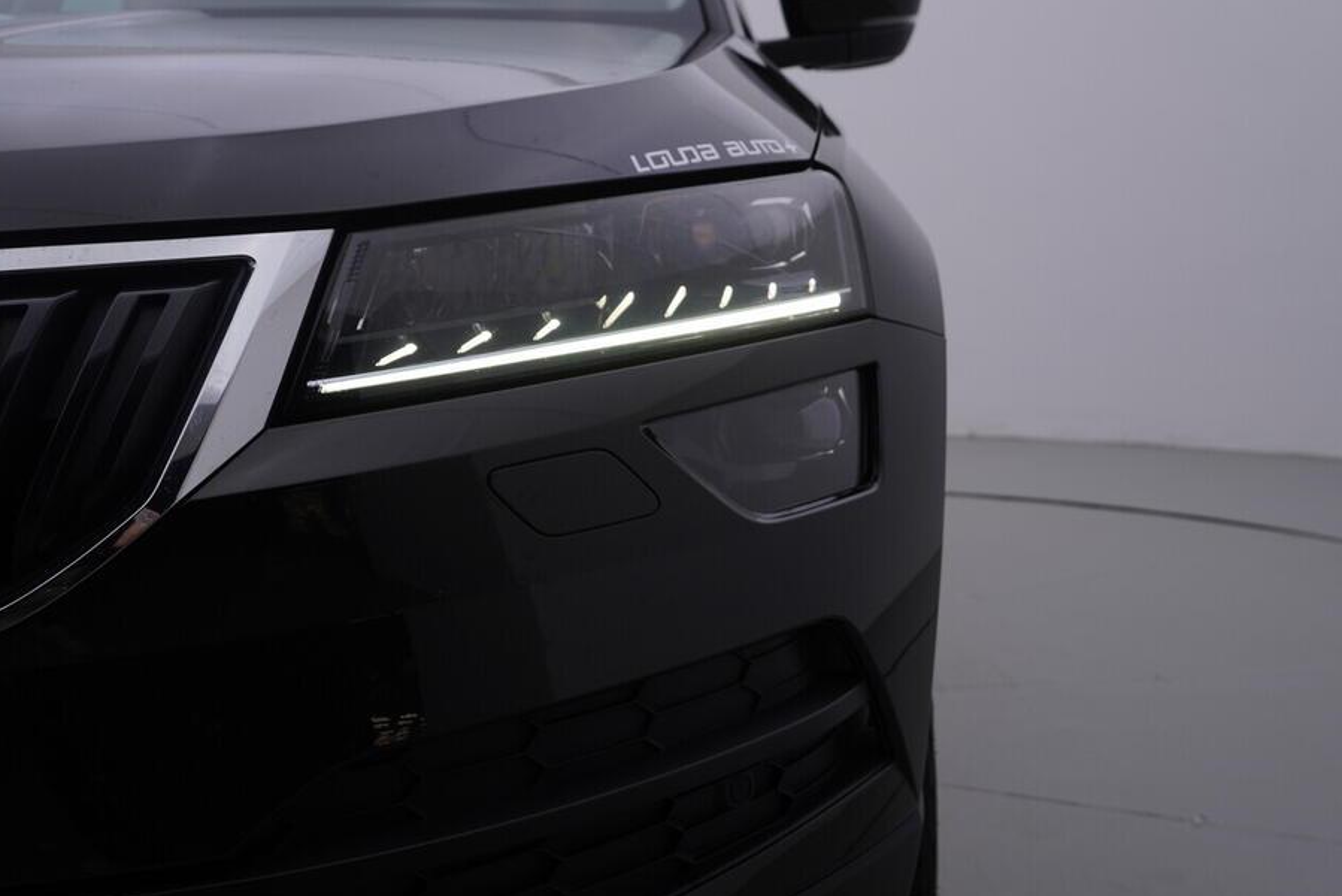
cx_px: 654
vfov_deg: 32.7
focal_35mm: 41
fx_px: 1529
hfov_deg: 47.4
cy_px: 434
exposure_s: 1/125
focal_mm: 24
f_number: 5
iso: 125
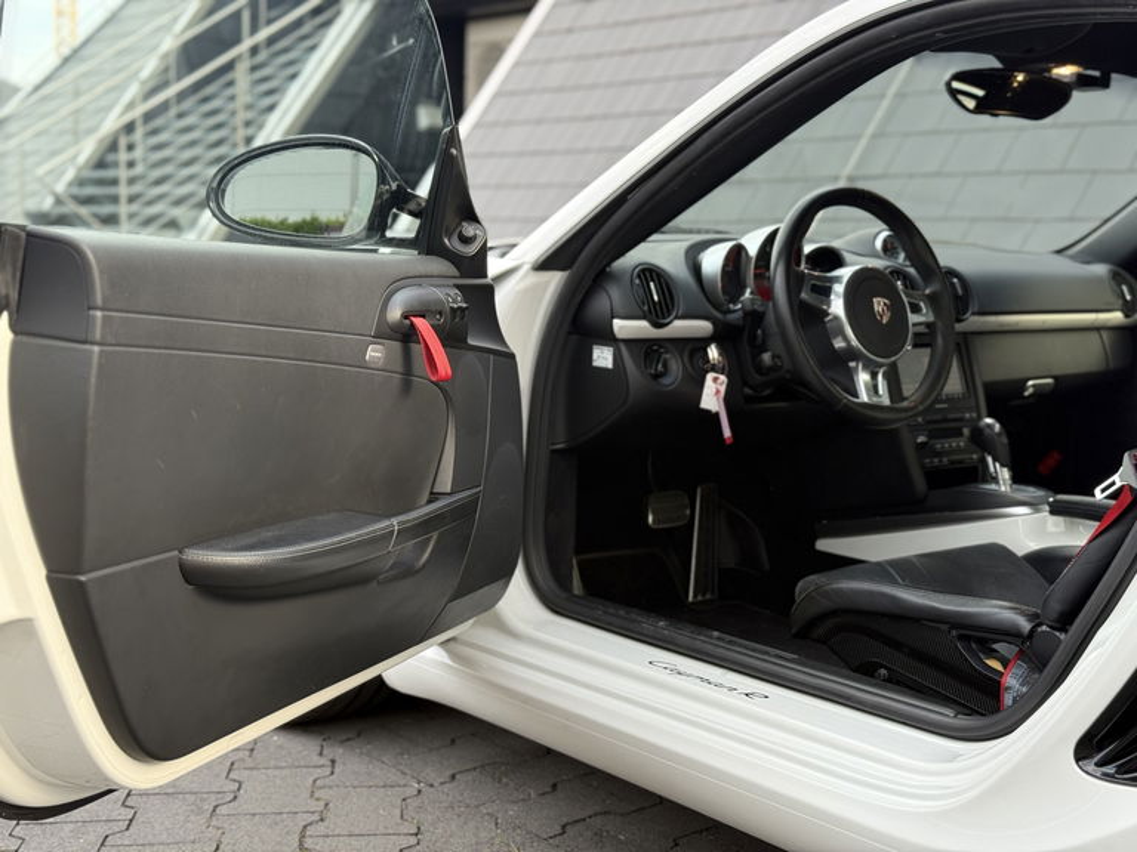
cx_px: 568
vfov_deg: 30.3
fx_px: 1577
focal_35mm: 48
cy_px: 426
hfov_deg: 39.7
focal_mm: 6.76
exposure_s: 1/164
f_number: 1.78
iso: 100
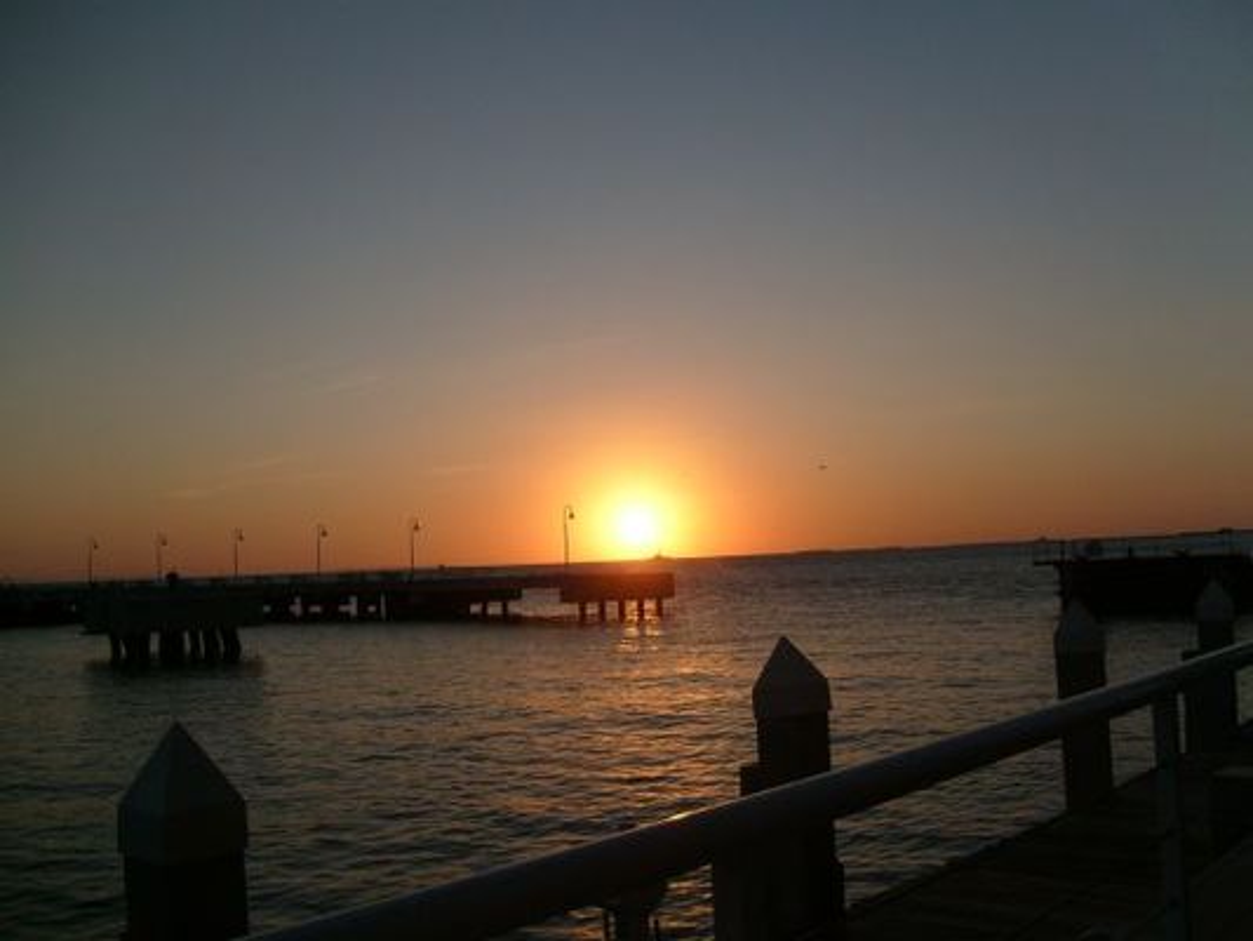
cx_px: 626
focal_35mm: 35
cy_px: 470
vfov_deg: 40.7
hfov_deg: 52.6
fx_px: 1267
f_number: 7.1
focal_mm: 5.8
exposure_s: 1/500
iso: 80
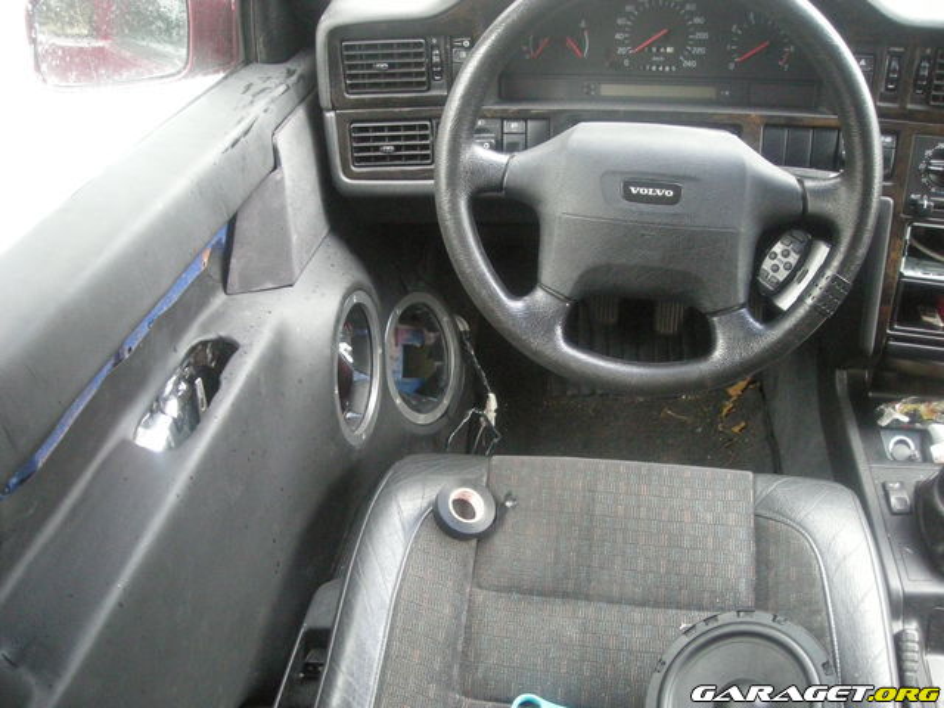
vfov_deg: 40.7
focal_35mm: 35
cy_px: 354
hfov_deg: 52.6
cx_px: 472
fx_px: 954
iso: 400
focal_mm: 5.7
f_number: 2.8
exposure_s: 1/25
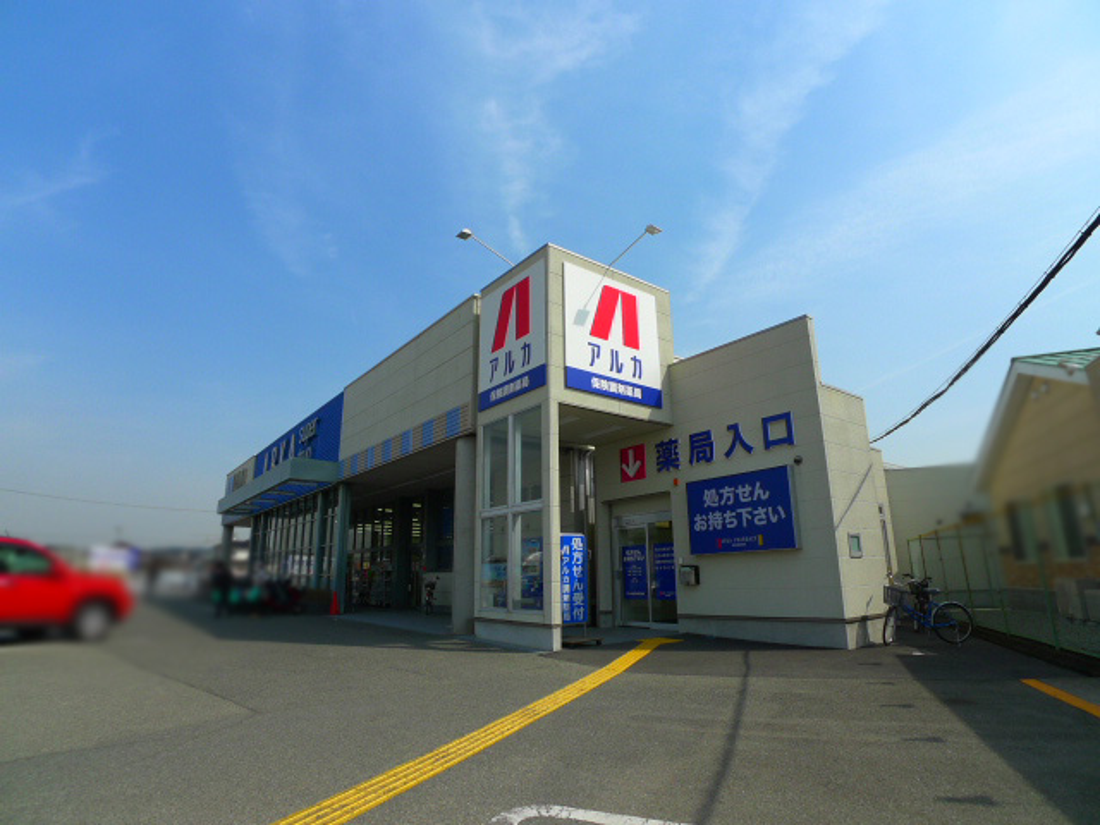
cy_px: 412
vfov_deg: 56.8
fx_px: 763
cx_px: 550
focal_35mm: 24
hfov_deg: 71.6
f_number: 4
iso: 80
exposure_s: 1/800
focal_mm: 5.1
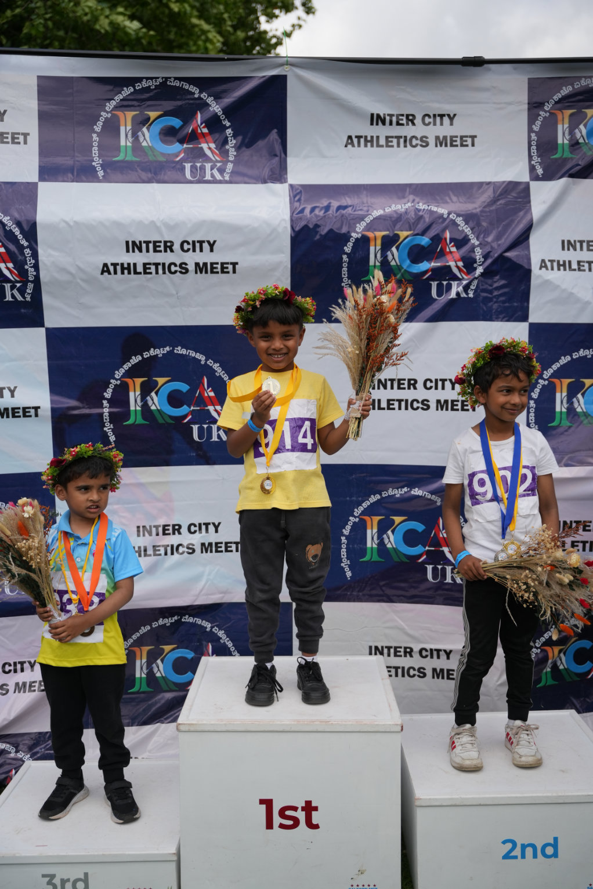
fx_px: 889
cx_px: 296
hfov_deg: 36.9
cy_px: 444
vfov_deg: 53.1
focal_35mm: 36
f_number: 2.8
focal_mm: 36
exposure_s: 1/4000
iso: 250
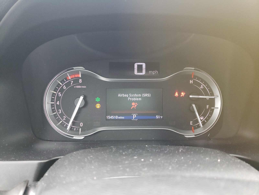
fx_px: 195
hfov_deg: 67.3
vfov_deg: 53.1
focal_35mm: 26
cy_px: 98
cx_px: 130
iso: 150
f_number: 1.5
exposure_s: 1/60.2
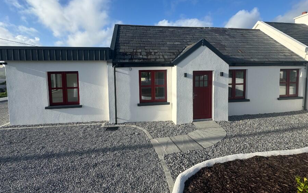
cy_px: 81
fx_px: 143
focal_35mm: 17
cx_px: 153
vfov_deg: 67.6
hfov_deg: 94.4
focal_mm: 2.22
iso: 50
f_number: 2.2
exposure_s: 1/1506
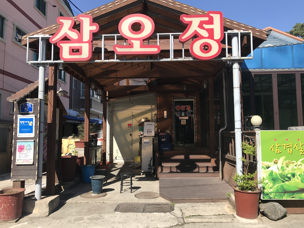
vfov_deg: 49.7
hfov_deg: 63.4
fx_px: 246
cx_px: 152
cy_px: 114
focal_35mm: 28
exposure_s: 1/1623
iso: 20
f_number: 1.8
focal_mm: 3.99
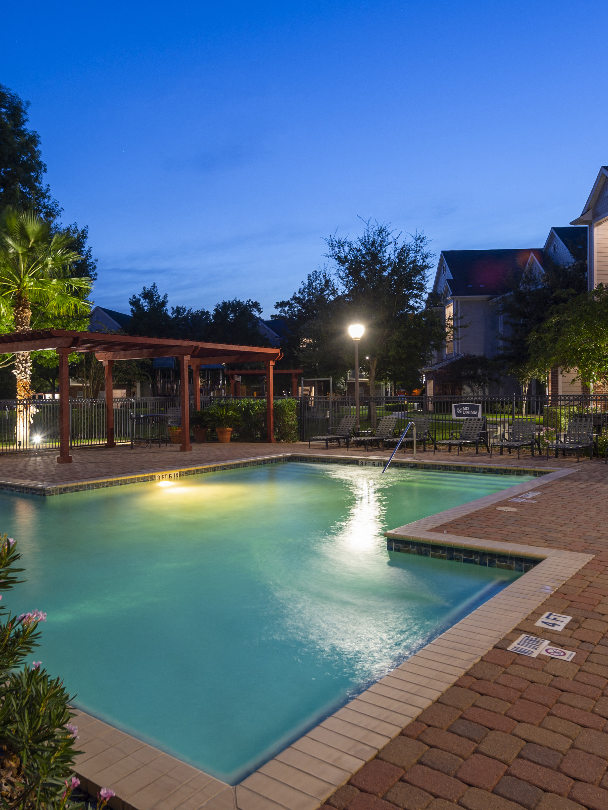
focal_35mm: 28
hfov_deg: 49.6
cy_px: 402
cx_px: 262
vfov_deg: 63.4
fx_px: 656
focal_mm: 19
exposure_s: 6
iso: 200
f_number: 9
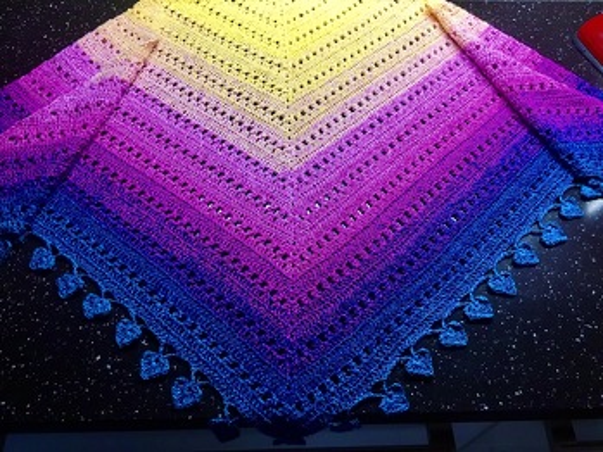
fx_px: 540
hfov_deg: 58.3
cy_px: 226
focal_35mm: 31
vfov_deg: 45.5
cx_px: 302
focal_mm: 3.3
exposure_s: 1/33
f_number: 2.4
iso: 100
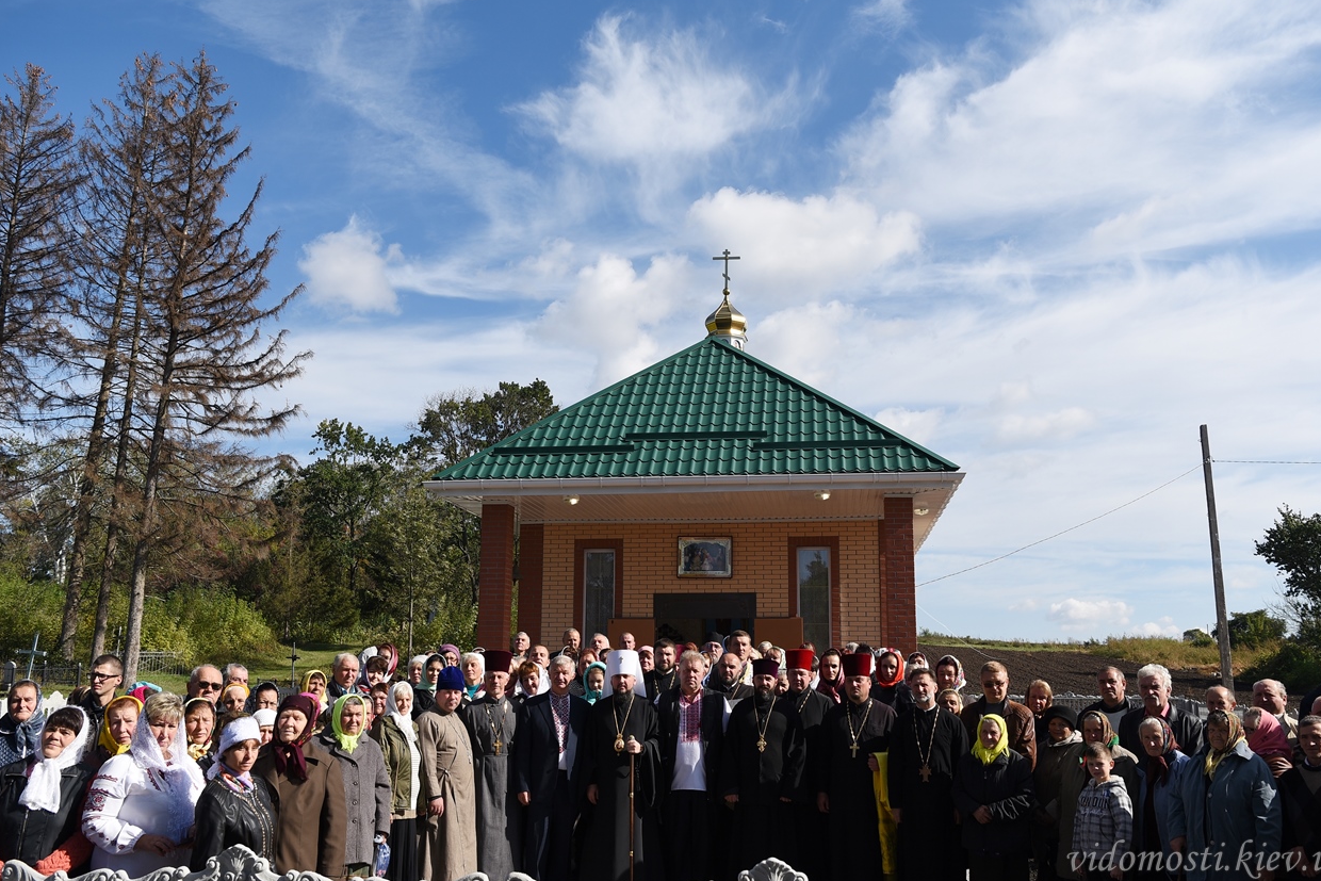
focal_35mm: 32
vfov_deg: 41.1
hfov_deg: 58.7
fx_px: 1174
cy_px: 443
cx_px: 678
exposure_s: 1/1000
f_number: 5
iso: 100
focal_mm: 31
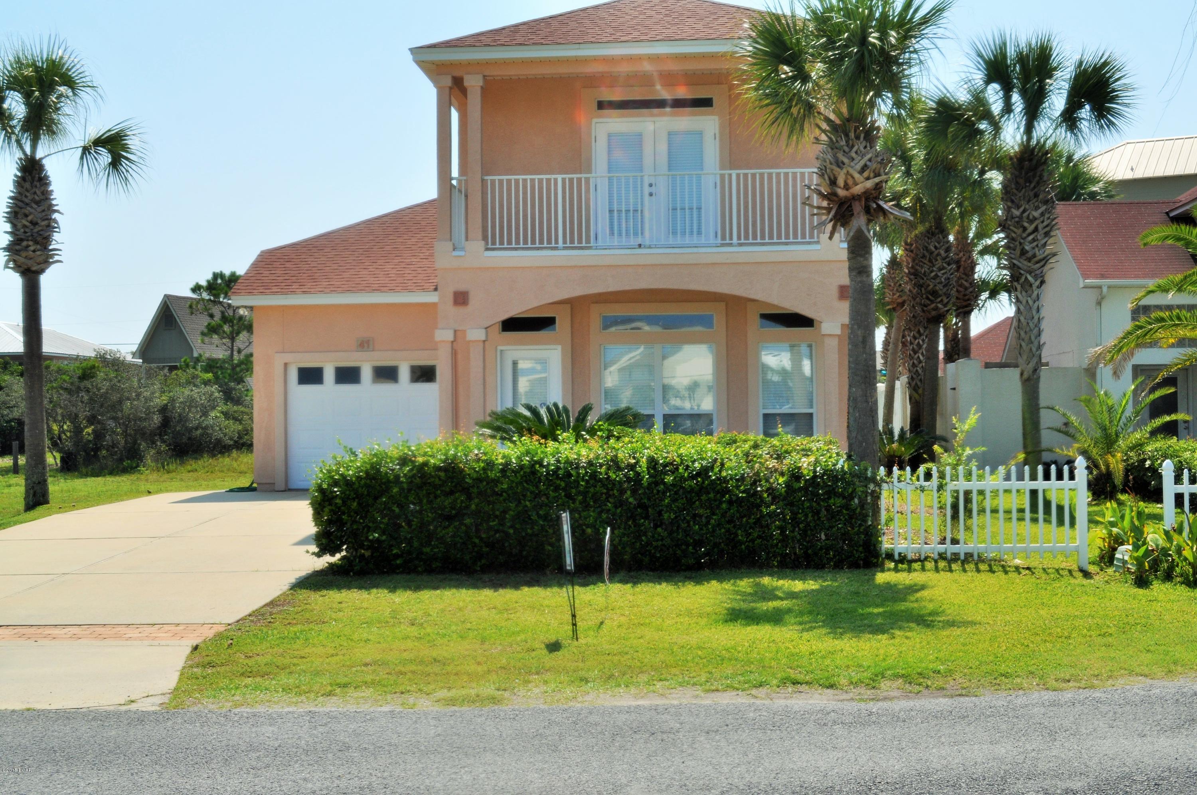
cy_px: 398
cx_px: 598
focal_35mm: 48
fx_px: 1594
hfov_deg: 41.2
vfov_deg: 28.0
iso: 200
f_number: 14
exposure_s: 1/200
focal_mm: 32
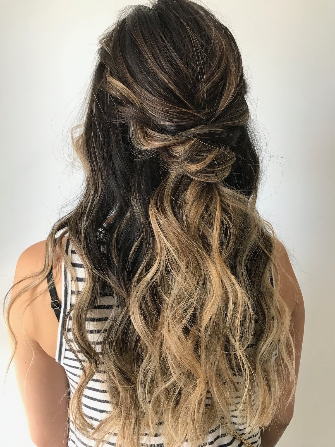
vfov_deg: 63.4
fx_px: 361
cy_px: 224
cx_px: 168
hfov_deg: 49.7
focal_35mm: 28
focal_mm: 3.99
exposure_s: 1/40
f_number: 1.8
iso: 25
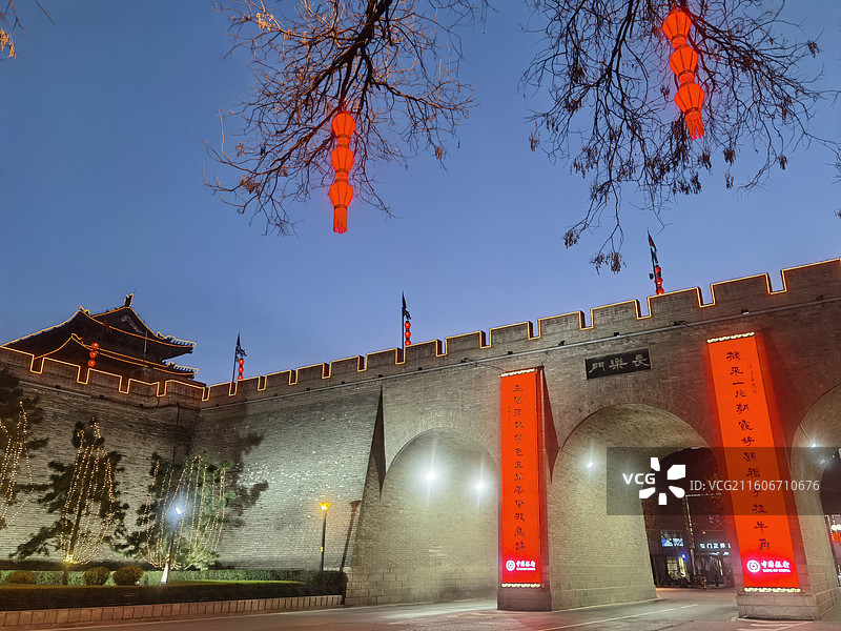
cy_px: 316
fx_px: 656
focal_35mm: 27
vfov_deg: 51.4
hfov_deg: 65.3
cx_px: 420
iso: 160
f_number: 1.9
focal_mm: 6.71
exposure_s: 1/50
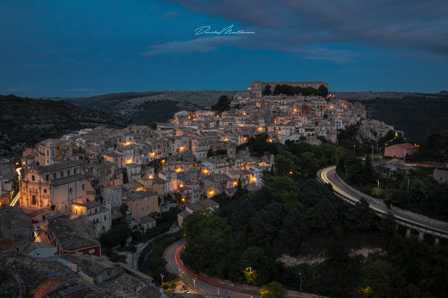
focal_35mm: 32
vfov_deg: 41.1
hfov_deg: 58.7
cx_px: 224
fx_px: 398
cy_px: 149
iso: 100
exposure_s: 20
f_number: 25
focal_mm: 32
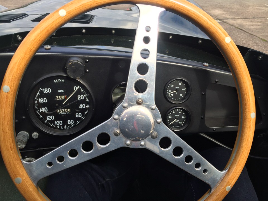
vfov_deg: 48.2
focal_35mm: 29
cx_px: 134
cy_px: 100
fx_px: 225
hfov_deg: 61.7
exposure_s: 1/648
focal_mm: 4.15
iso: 32
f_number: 2.2
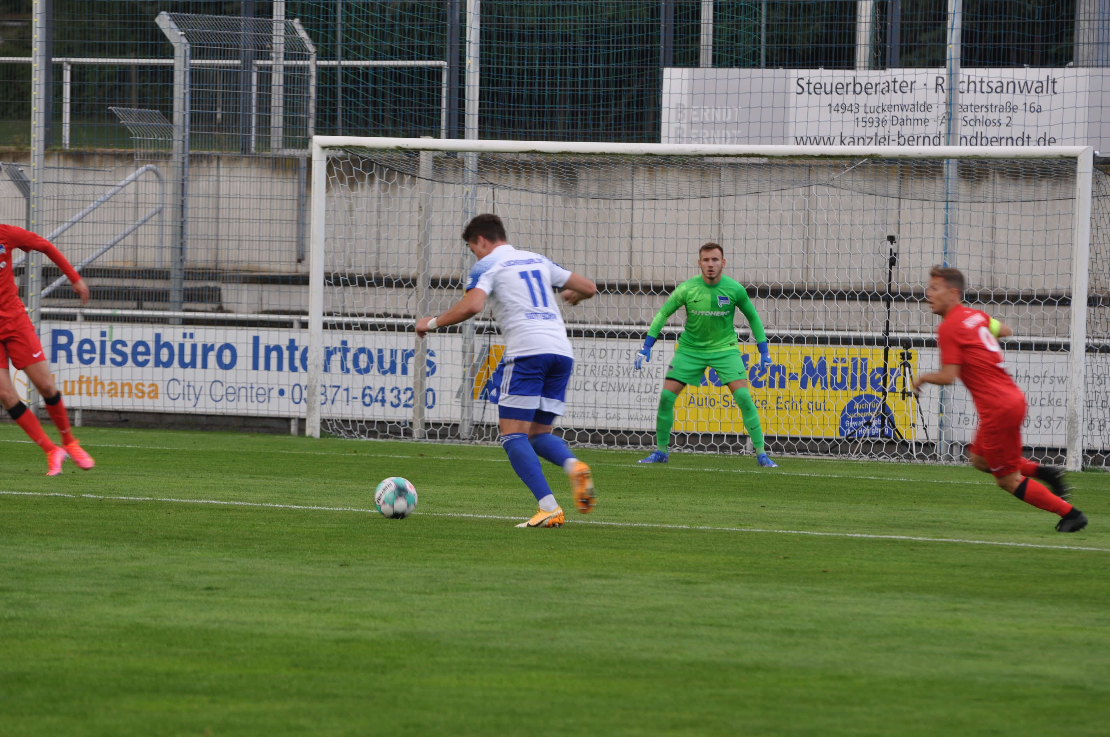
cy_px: 368
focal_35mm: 232
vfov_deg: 5.9
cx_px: 555
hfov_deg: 8.9
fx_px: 7160
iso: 200
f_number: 4.8
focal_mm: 155
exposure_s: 1/160
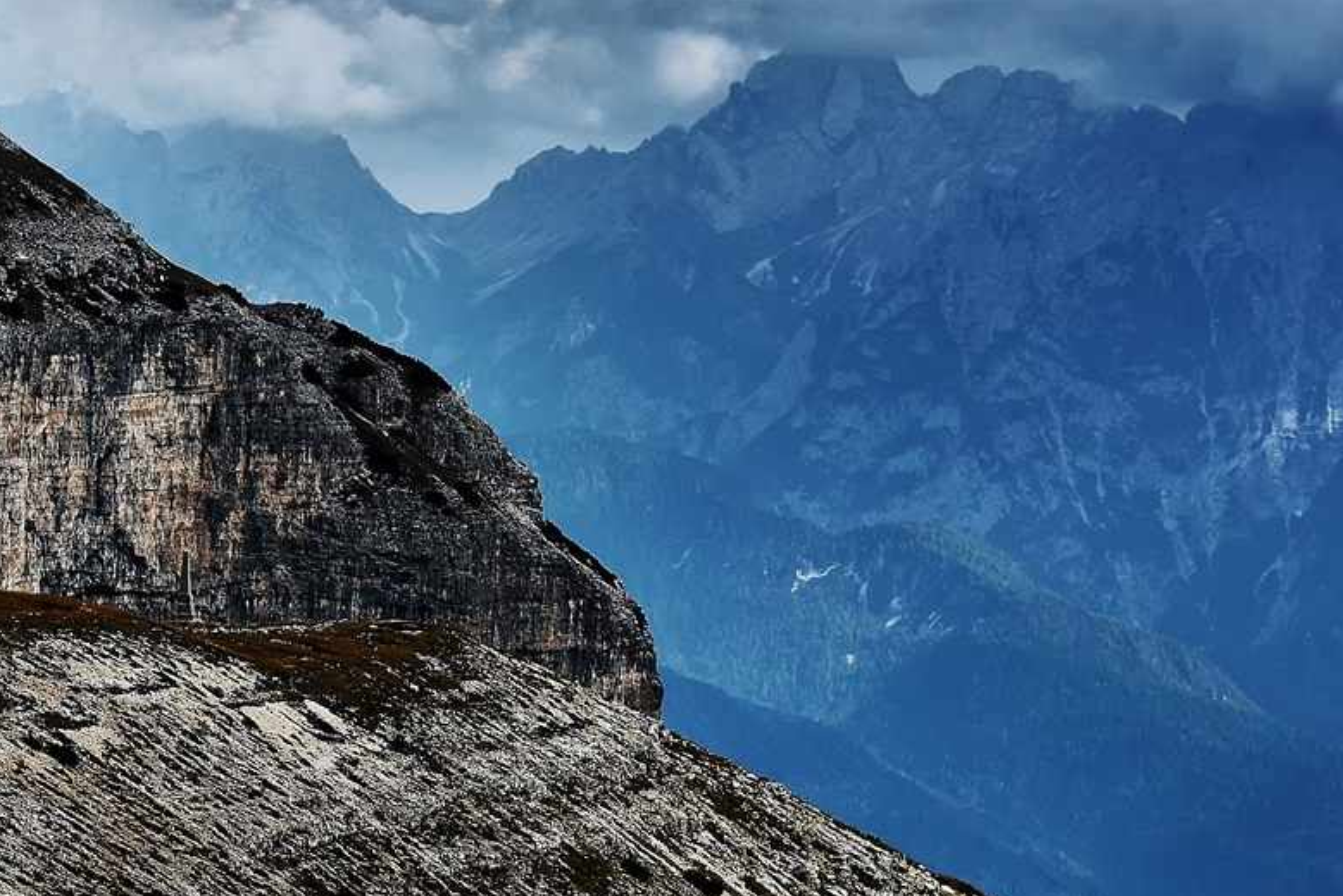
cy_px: 797
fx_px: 7911
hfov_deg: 9.7
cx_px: 543
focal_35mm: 212
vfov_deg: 6.5
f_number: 6.3
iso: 100
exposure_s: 1/500
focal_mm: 86
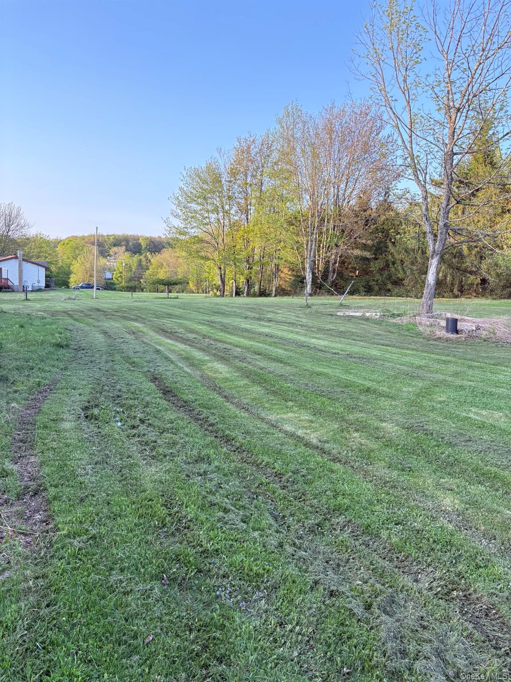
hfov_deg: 53.1
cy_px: 341
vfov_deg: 67.3
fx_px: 512
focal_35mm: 26
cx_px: 256
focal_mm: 5.96
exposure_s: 1/242
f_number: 1.6
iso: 125
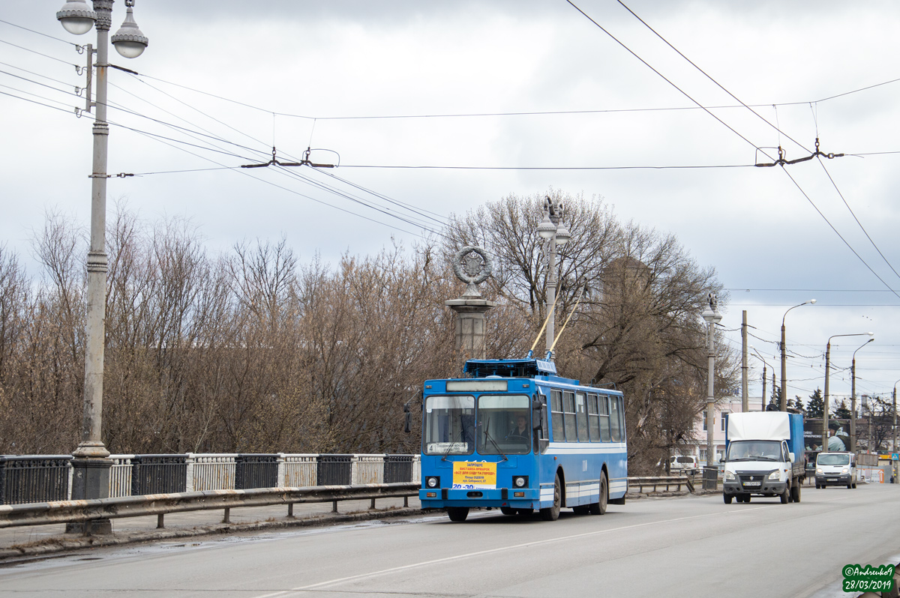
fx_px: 1948
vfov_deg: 17.5
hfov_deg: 26.0
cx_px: 450
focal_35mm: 78
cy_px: 299
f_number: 7.1
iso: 400
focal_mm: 52
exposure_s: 1/640
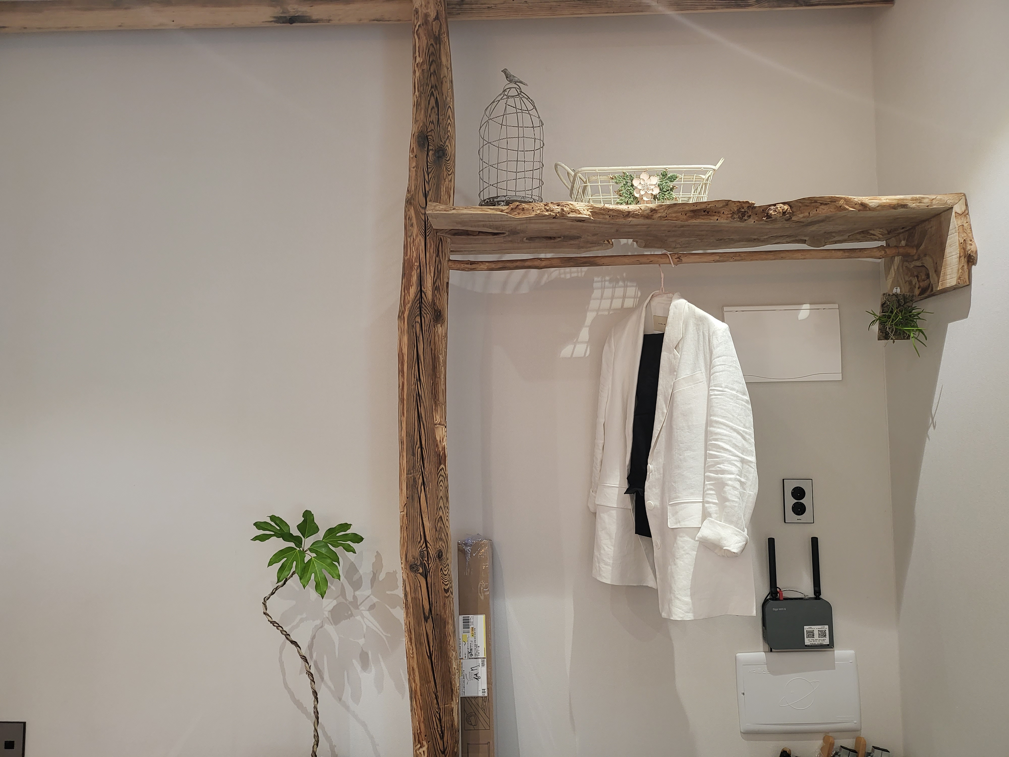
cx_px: 504
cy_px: 378
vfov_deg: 56.8
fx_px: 700
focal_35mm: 24
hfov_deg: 71.6
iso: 200
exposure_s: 1/40
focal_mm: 5
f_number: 1.8
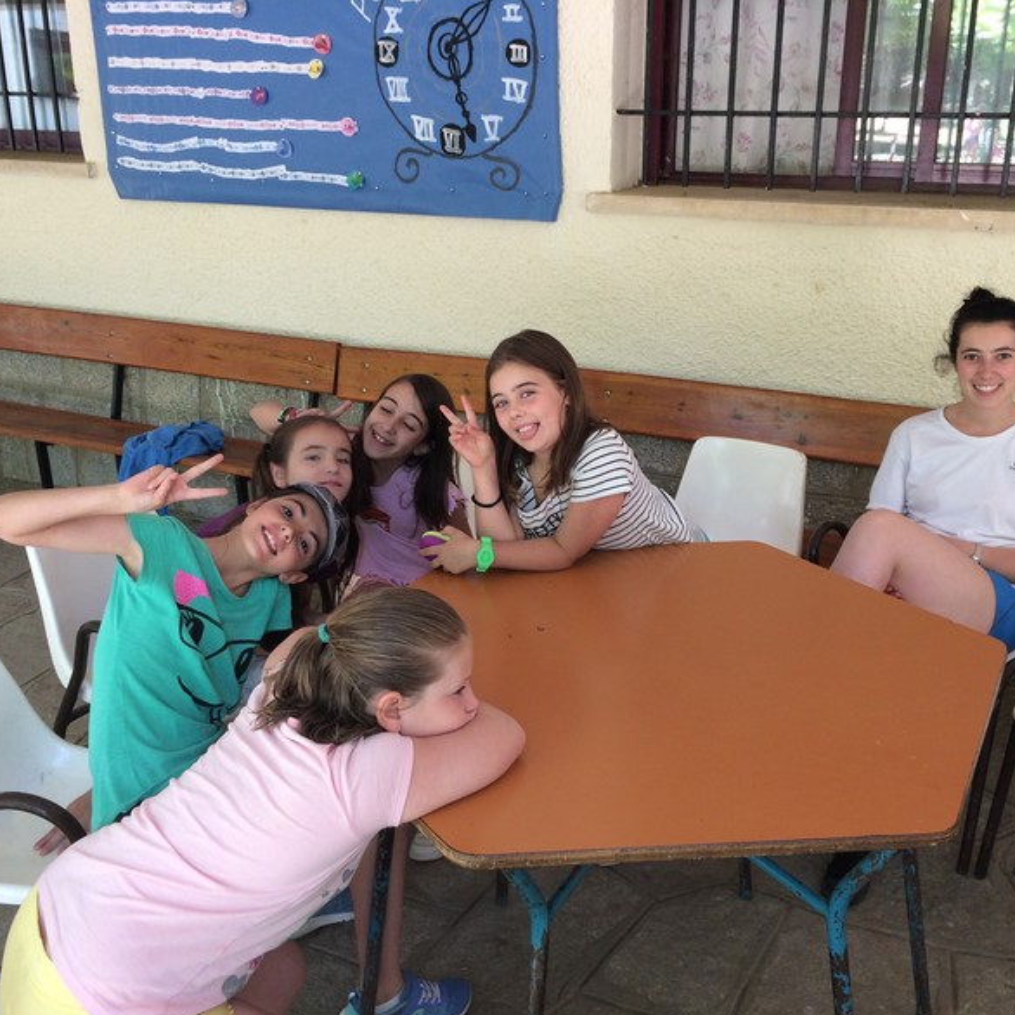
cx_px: 584
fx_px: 1161
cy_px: 518
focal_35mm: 35
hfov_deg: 47.1
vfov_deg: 47.2
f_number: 2.2
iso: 50
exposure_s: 1/100
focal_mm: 4.15
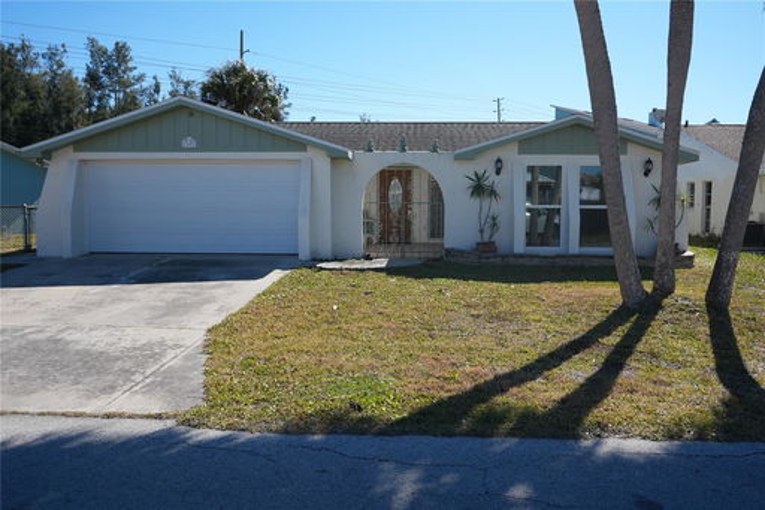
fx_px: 595
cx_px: 382
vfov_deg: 46.4
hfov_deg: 65.5
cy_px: 255
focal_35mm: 28
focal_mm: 28
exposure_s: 1/320
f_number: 5.6
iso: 80
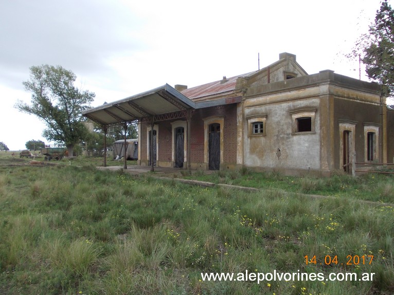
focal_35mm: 28
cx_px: 197
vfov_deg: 49.7
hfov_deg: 63.5
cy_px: 148
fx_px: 319
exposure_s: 1/200
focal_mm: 4
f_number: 2.7
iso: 80
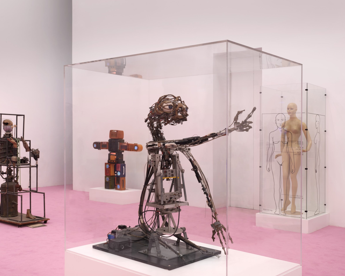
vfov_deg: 37.3
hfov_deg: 45.8
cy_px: 138
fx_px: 408
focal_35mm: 40
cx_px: 160
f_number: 16
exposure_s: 4
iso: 64
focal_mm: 60
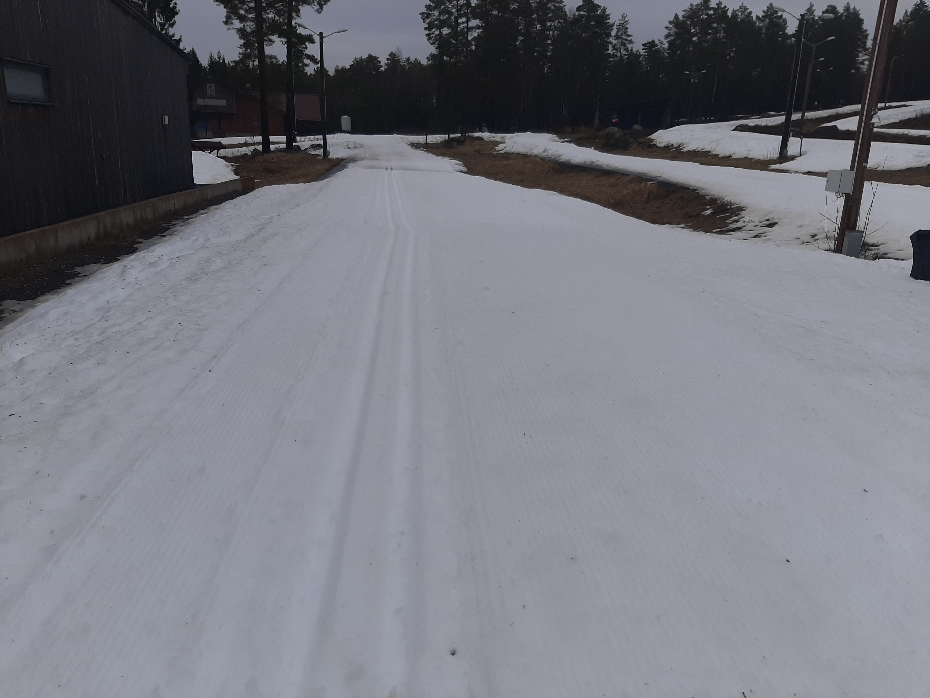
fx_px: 699
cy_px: 349
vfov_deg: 53.1
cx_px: 465
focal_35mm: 26
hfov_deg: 67.3
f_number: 1.7
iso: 40
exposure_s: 1/2584
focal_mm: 3.93
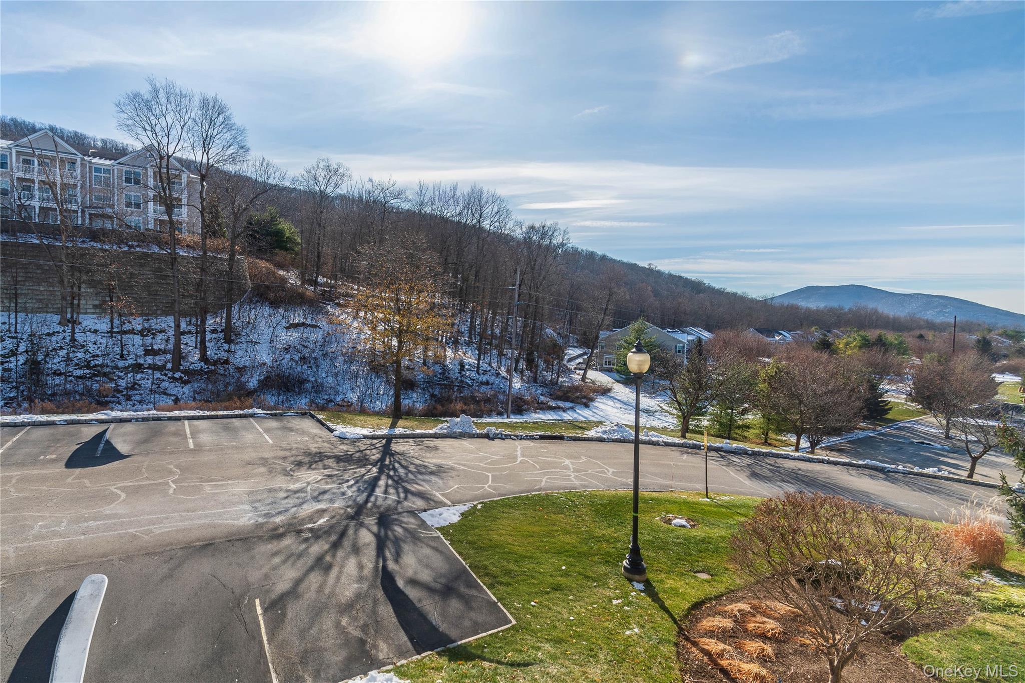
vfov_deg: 77.3
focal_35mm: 15
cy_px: 342
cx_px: 512
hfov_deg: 100.4
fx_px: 427
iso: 100
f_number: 8
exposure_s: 1/250
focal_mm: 10
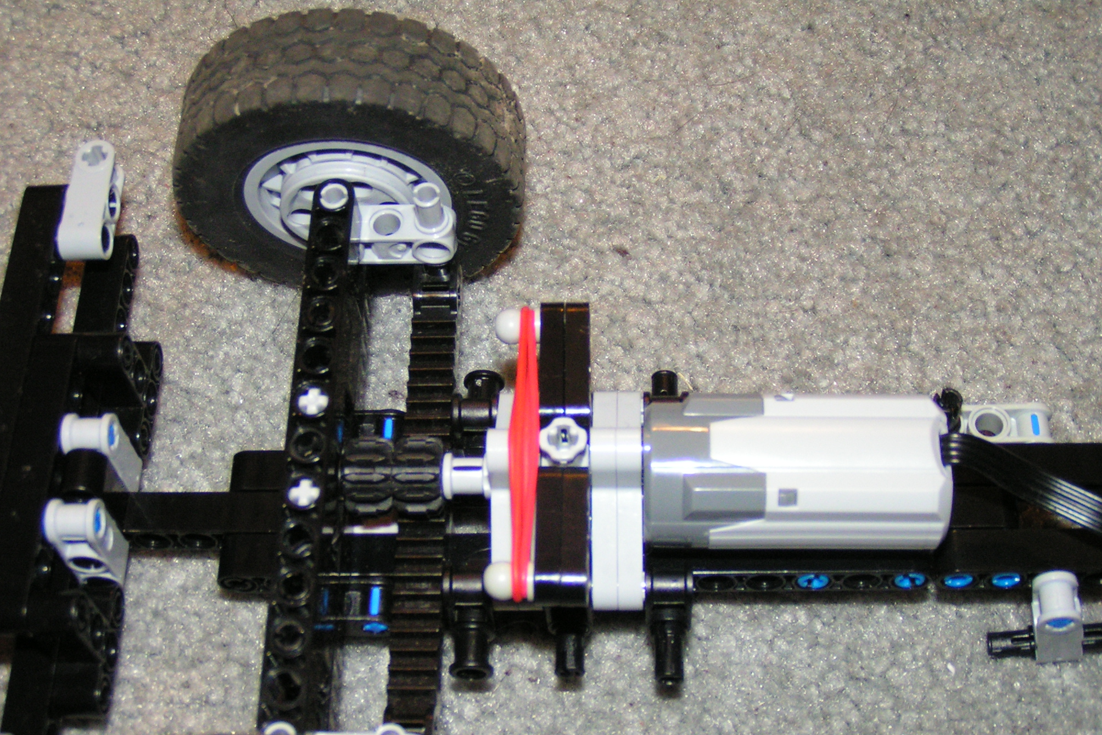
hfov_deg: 38.2
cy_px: 419
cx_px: 556
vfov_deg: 26.0
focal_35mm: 52
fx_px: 1592
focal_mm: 7.6
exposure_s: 1/50
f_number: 2.8
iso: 200
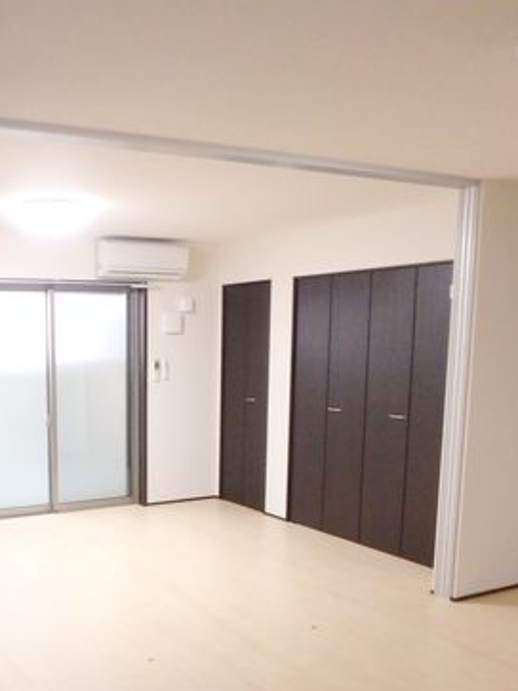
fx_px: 739
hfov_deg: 37.2
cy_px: 472
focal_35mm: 37
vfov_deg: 49.1
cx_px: 99
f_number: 3.5
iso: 800
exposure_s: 1/30
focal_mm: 3.7
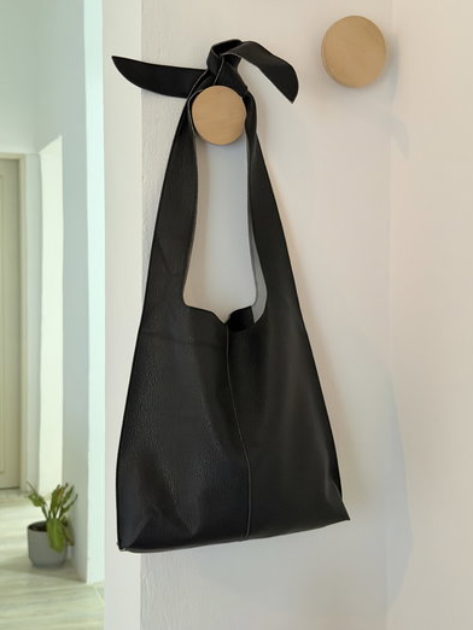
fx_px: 892
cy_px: 310
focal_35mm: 49
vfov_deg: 38.9
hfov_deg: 29.7
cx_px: 240
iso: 500
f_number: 1.78
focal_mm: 6.76
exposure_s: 1/25
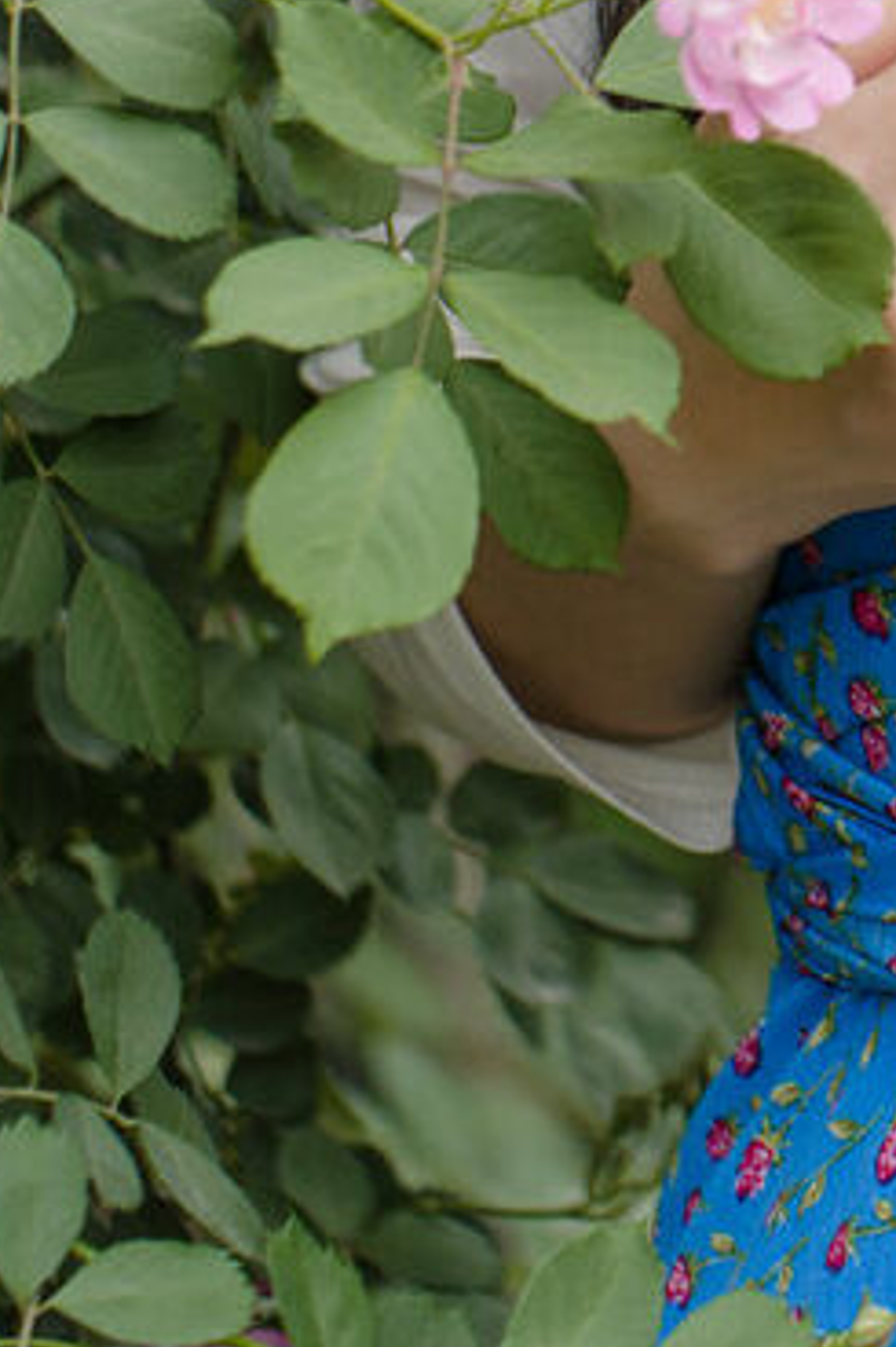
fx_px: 11994
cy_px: -741
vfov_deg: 6.3
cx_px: 1894
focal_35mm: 321
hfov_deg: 4.2
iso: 100
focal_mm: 75
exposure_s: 1/320
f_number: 2.8
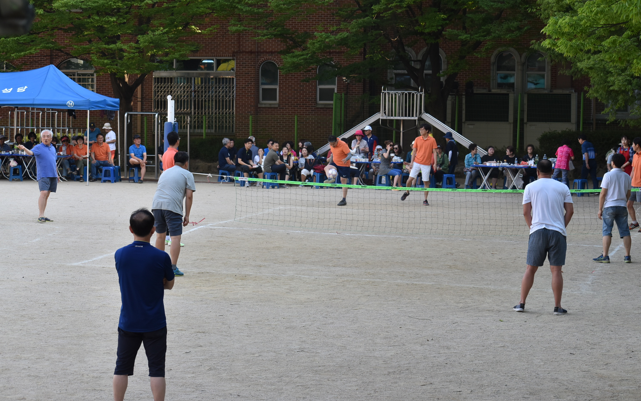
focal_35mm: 108
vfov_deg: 12.1
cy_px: 198
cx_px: 323
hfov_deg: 19.3
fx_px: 1887
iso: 400
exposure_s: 1/200
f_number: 7.1
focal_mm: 70
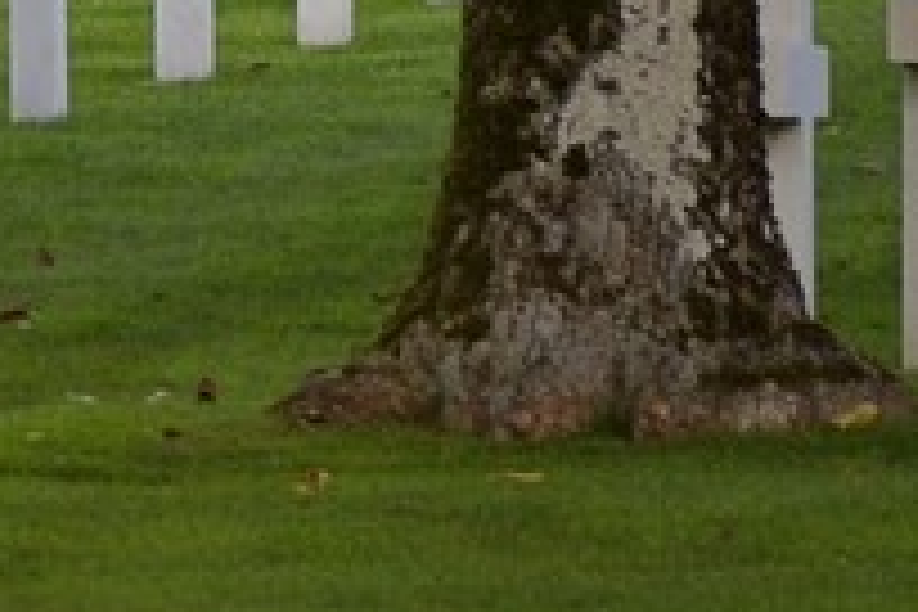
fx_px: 39955
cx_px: -2358
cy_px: -1242
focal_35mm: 1567
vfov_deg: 0.9
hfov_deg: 1.3
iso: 400
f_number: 8
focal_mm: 200
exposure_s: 1/160
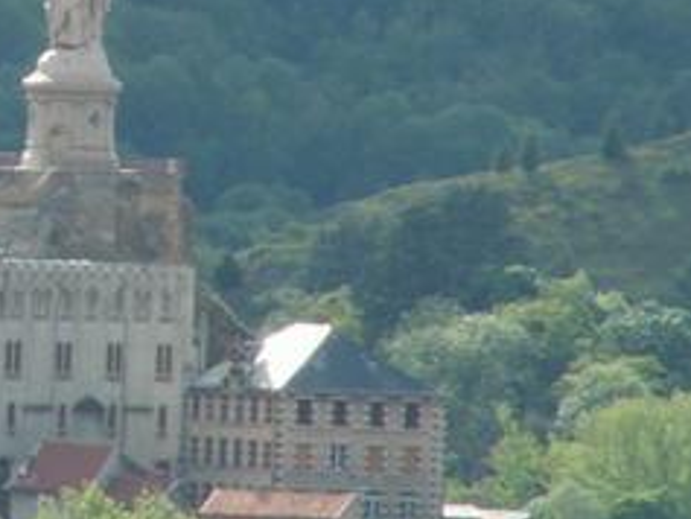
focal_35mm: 1030
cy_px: 128
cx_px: -102
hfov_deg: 1.9
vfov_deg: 1.4
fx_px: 20571
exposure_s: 1/125
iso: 50
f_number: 6.3
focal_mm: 63.24
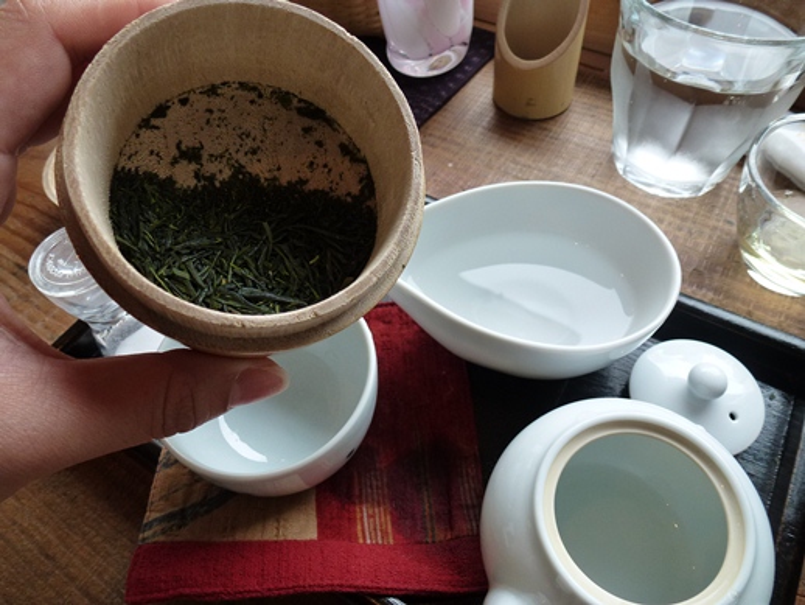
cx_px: 402
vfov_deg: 56.9
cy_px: 302
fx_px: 558
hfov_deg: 71.6
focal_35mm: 24
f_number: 3.3
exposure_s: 1/60
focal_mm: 4.3
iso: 200
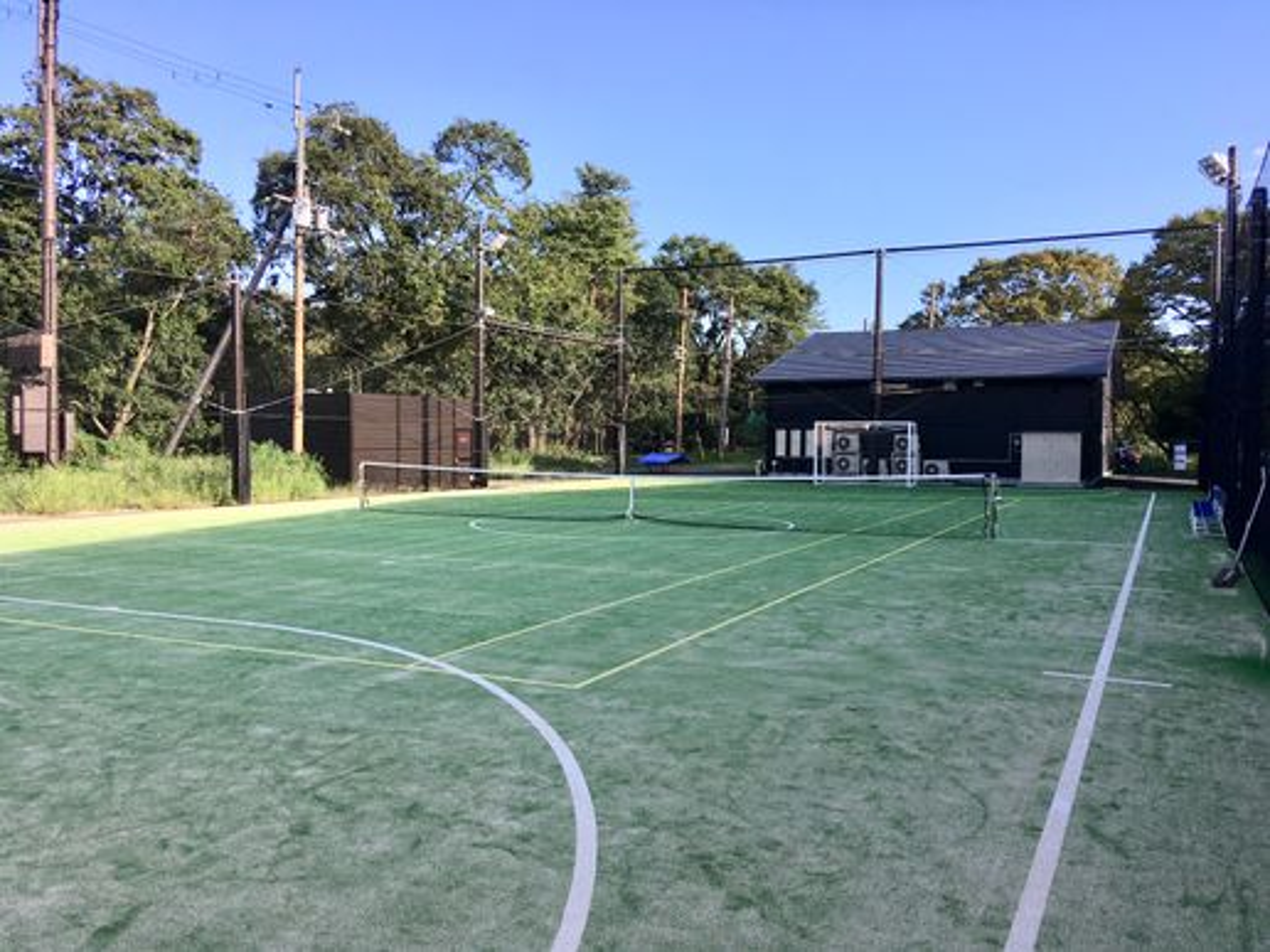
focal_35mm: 29
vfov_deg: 48.2
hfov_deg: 61.7
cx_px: 635
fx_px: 1064
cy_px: 476
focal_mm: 4.15
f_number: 2.2
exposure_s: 1/641
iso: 25
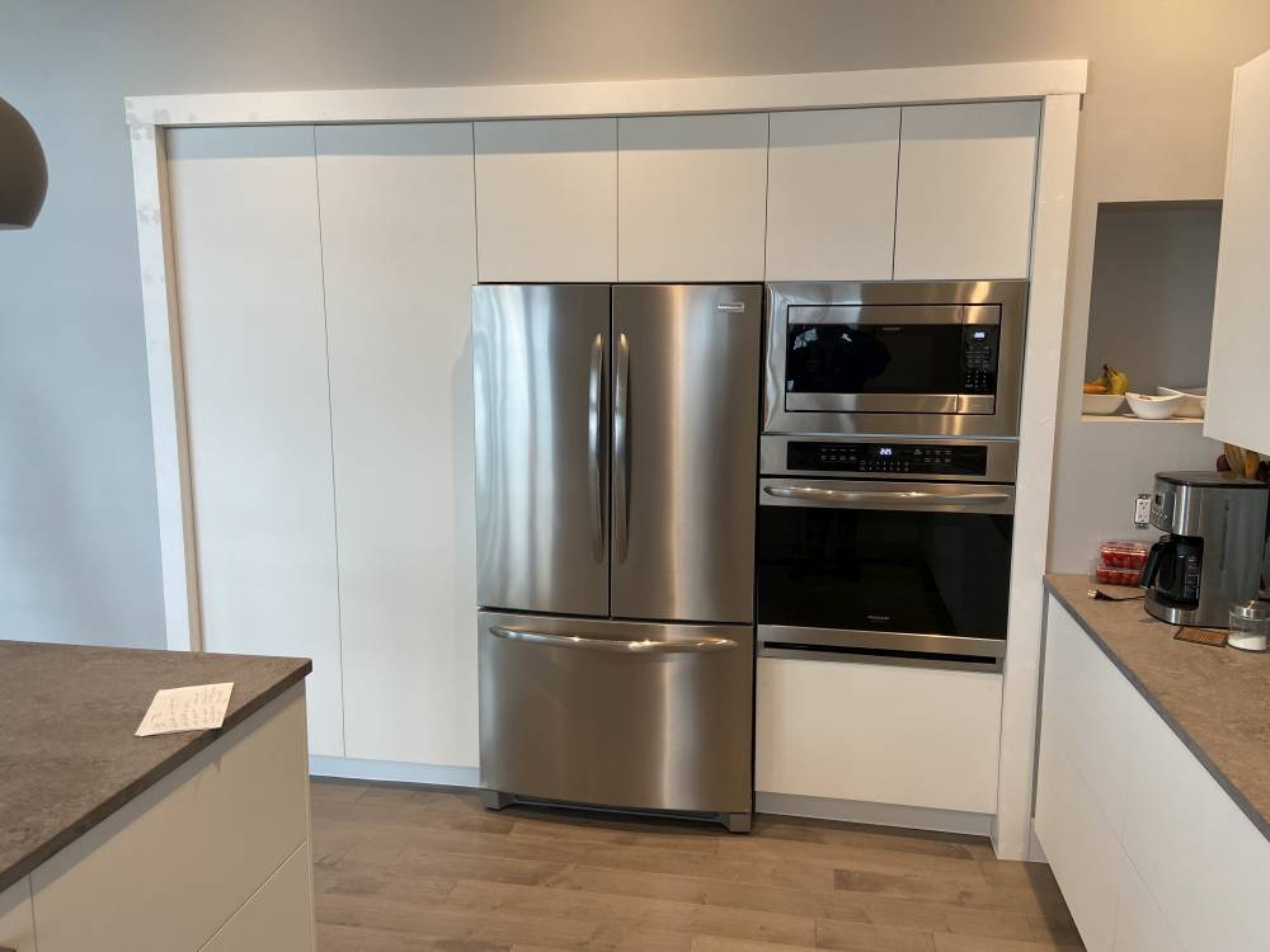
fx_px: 954
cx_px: 635
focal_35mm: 26
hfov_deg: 67.3
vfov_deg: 53.1
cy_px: 476
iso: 125
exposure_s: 1/120
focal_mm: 4.25
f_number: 1.8
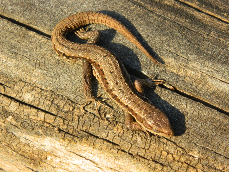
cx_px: 114
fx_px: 1839
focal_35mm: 278
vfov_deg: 5.3
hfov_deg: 7.1
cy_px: 86
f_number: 5.6
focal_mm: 50
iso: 400
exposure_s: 1/400
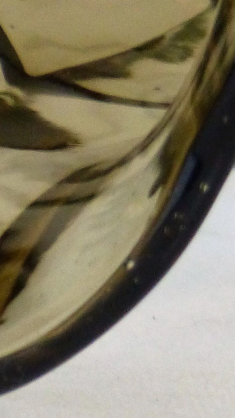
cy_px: -144
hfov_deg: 1.3
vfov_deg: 2.3
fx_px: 10254
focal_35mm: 926
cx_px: -244
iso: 400
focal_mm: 43.3
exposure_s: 1/40
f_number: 2.8
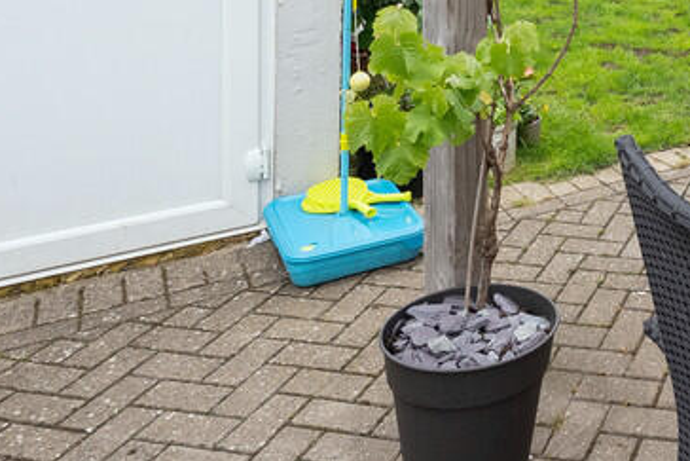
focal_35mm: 45
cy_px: -142
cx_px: 749
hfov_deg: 37.1
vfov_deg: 25.6
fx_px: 863
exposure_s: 1/800
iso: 1250
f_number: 7.1
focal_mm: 16
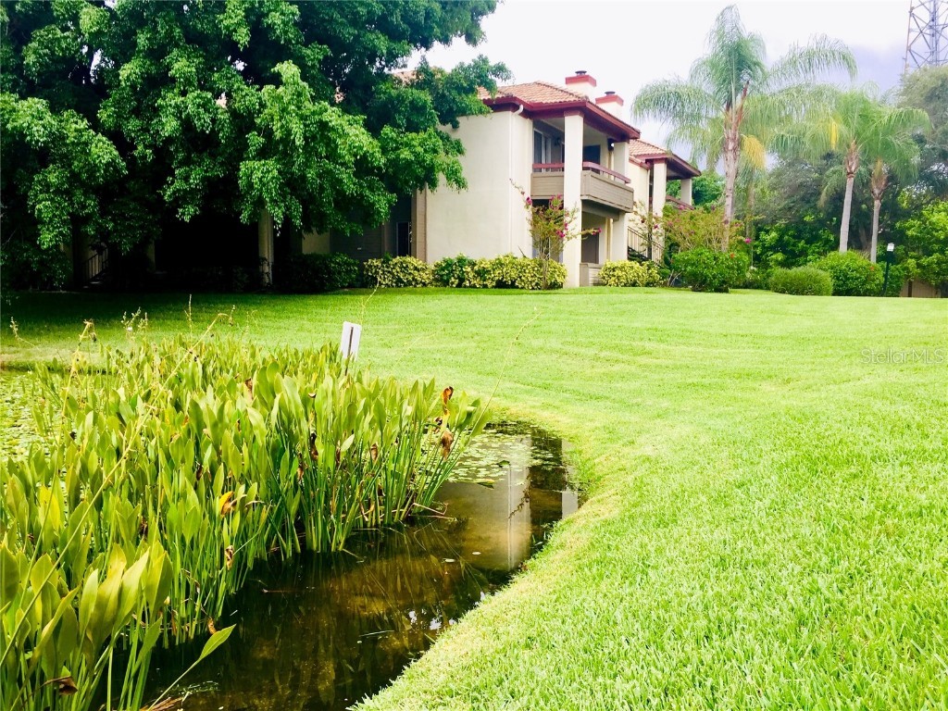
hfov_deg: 61.7
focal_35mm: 29
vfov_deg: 48.2
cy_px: 356
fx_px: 794
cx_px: 474
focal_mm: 4.15
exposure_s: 1/138
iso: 32
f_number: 2.2
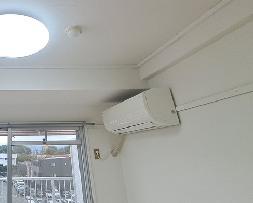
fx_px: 187
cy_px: 78
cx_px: 16
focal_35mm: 25
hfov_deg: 56.5
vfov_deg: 56.2
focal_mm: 1.74
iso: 50
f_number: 2.2
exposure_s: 1/100
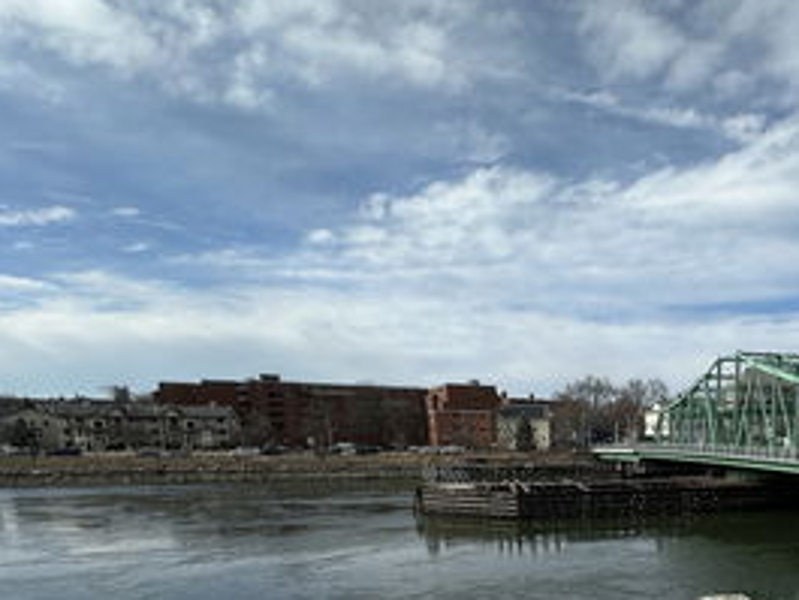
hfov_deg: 58.8
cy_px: 543
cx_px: 669
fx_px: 623
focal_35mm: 27
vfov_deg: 46.3
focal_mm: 2.22
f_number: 2.2
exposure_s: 1/2174
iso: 40
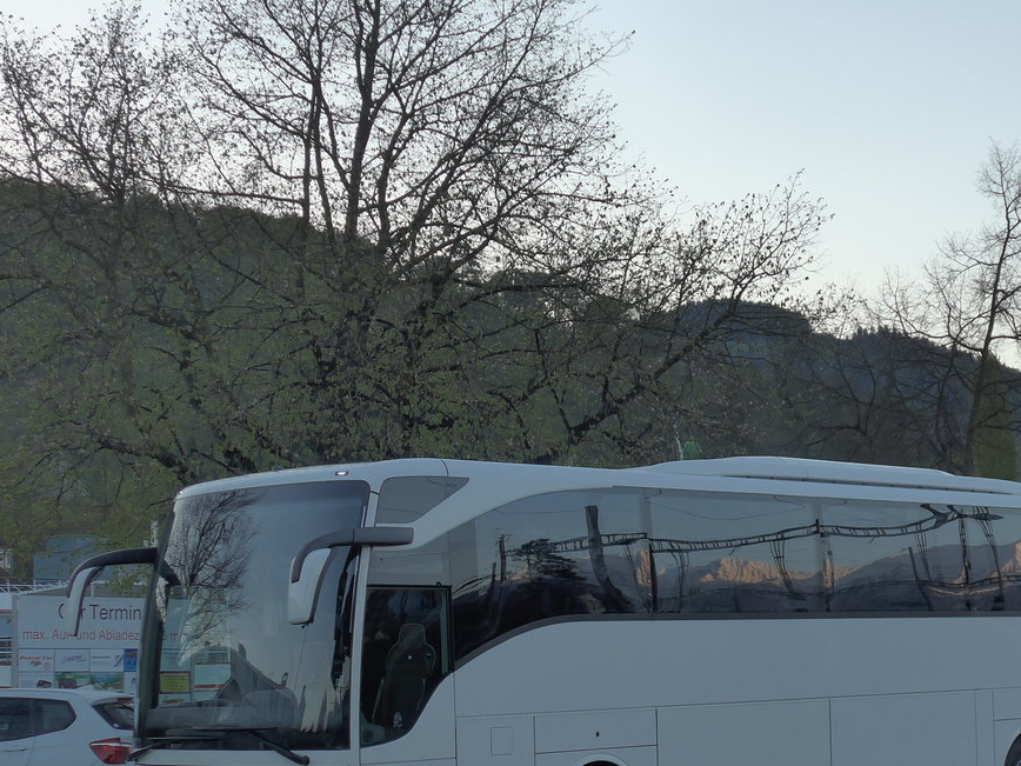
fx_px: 2242
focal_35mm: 76
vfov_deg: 19.3
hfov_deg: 25.6
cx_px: 638
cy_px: 505
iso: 160
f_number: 3.4
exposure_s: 1/320
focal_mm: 11.3
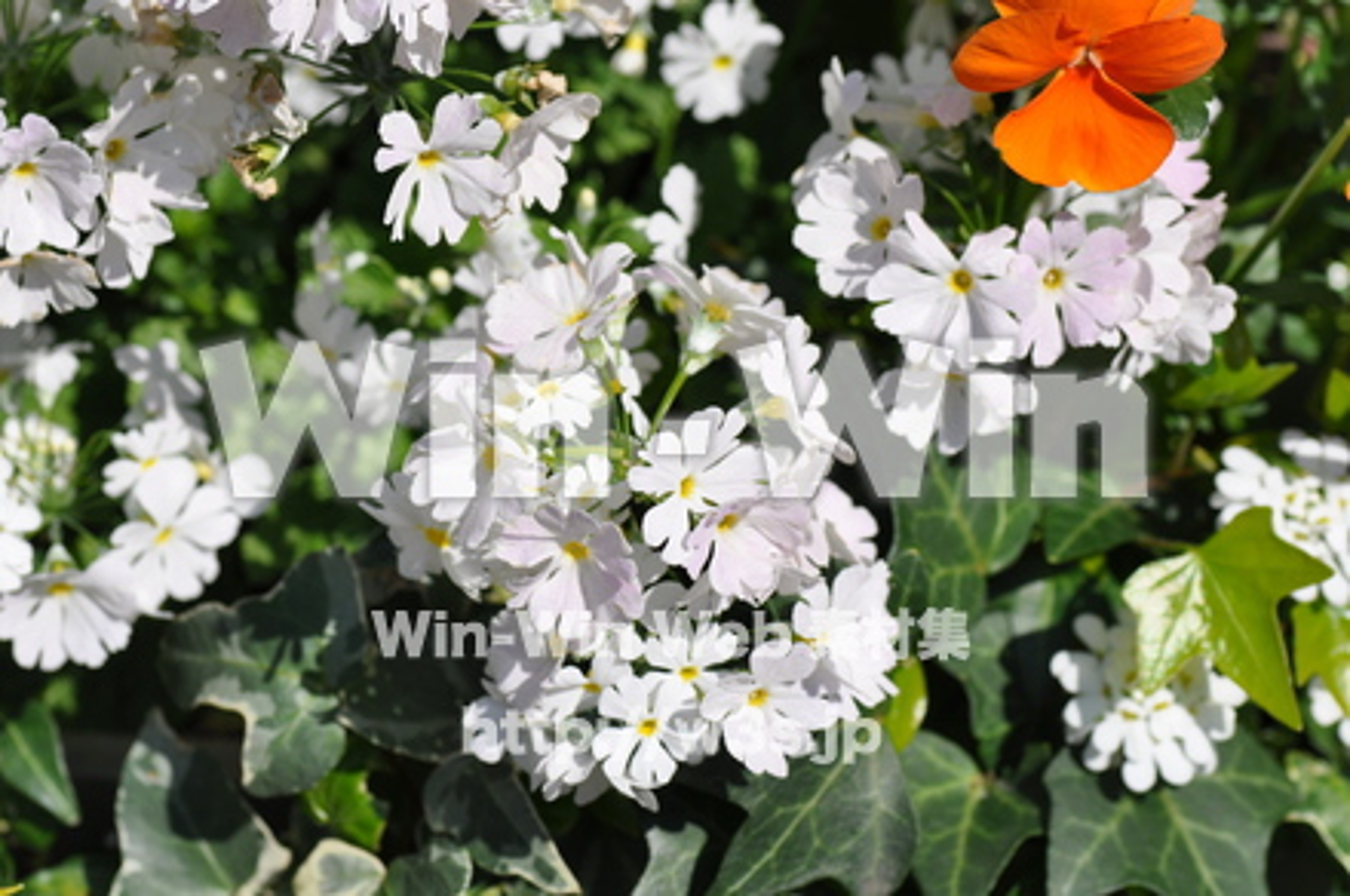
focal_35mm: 135
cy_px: 448
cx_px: 675
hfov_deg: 15.2
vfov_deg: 10.1
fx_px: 5055
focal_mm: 90
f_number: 7.1
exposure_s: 1/800
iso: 200
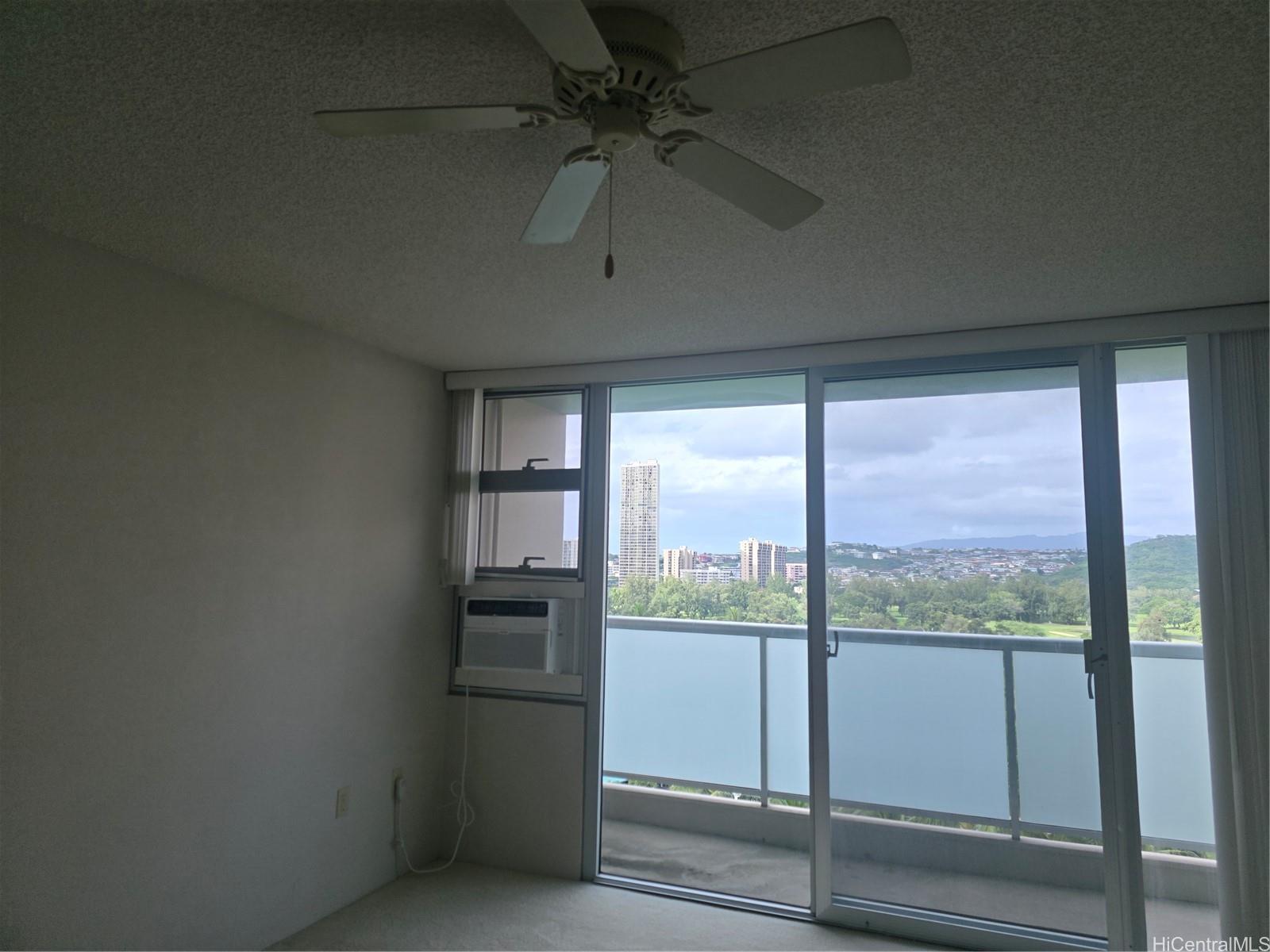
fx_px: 844
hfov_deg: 73.9
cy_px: 476
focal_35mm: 23
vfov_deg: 58.9
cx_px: 635
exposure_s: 1/196
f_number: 1.7
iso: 12
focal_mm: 6.3
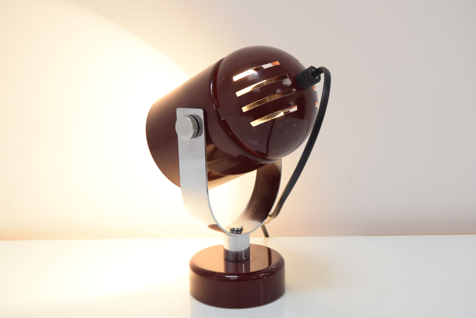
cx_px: 238
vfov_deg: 29.0
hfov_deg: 42.3
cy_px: 159
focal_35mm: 46
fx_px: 615
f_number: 6.3
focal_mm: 31
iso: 1600
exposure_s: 1/160
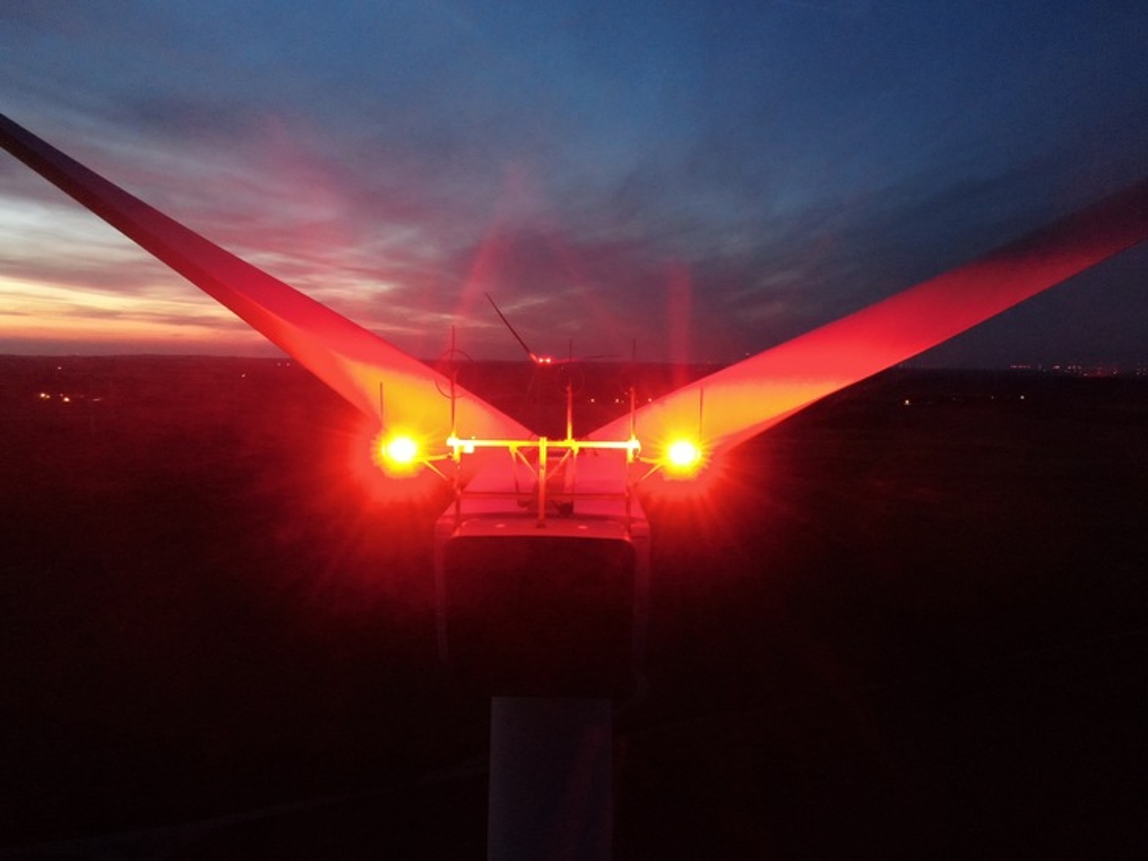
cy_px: 430
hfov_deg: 71.6
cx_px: 574
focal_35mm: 24
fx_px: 796
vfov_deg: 56.8
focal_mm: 4.39
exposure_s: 1
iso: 1600
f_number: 2.8
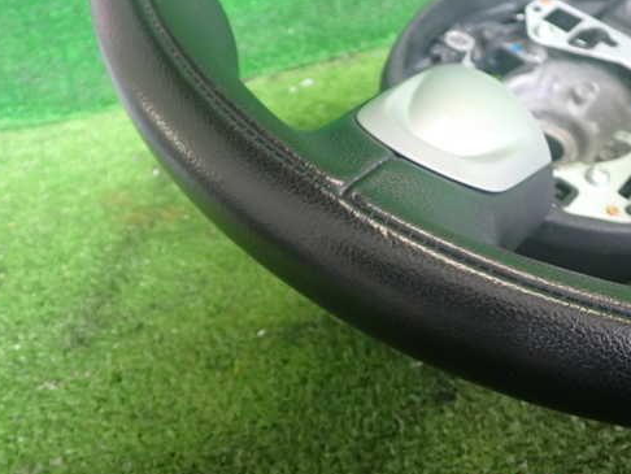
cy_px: 225
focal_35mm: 37
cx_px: 377
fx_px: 675
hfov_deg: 49.8
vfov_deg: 38.7
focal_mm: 5.4
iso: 200
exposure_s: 1/30
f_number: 2.3
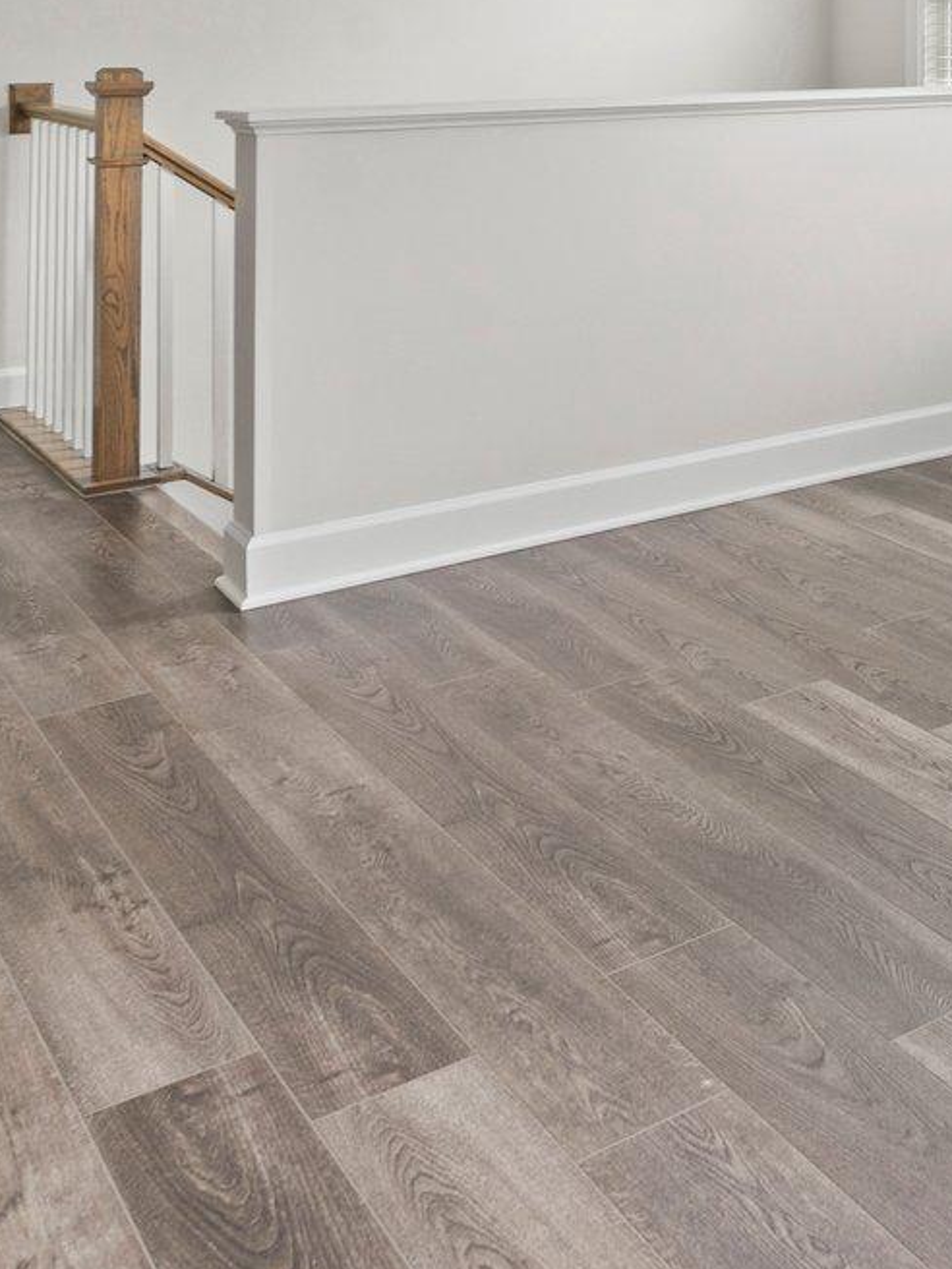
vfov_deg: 35.9
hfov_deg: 25.4
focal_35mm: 48
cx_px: 1287
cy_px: 7
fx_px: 1760
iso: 500
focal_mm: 16
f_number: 7.1
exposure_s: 1/2.5
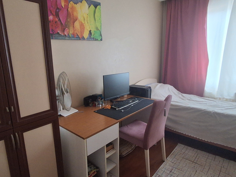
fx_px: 157
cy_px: 93
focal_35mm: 23
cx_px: 109
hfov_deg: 73.8
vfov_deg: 58.8
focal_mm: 1.64
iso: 320
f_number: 2.2
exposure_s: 1/50
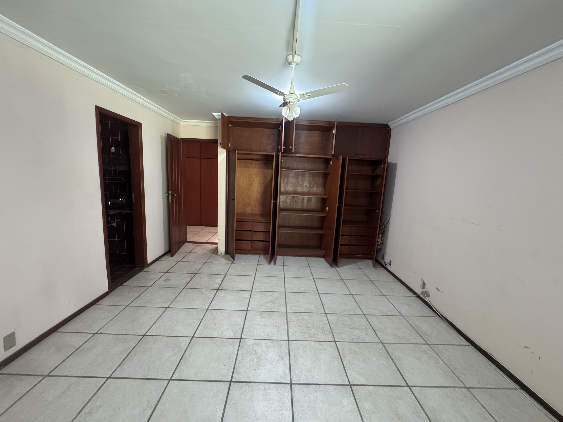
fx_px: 228
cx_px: 282
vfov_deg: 85.7
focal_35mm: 14
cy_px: 211
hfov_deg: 102.1
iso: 640
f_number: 2.2
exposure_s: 1/60
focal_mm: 2.22
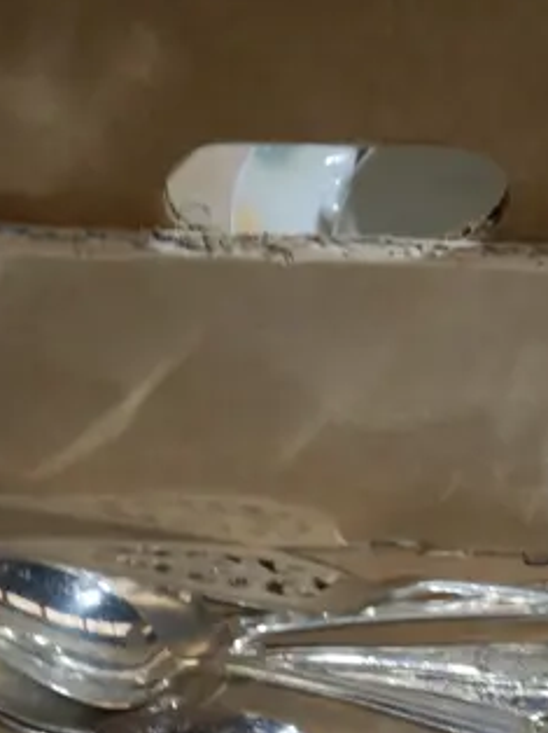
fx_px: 2071
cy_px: 913
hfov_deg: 15.1
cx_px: 323
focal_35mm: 98
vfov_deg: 18.8
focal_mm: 15
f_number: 3.6
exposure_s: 1/100
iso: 200
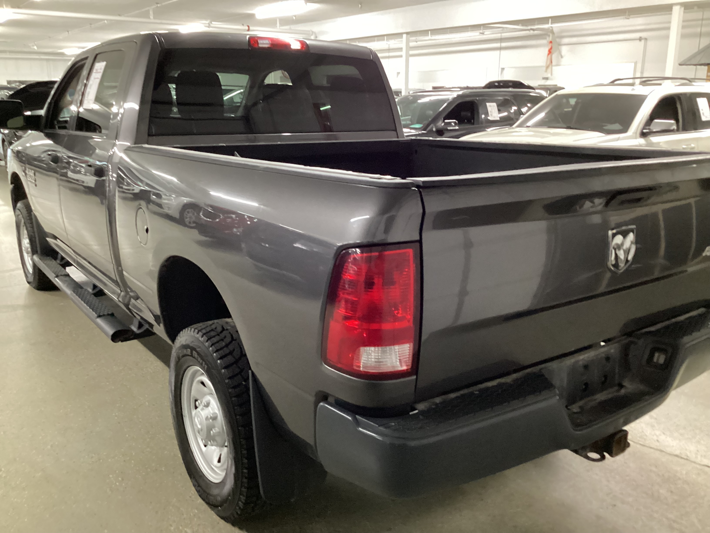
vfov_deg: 45.4
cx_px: 355
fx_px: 636
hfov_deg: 58.4
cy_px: 266
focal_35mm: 31
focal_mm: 3.3
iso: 500
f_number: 2.4
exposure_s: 1/30
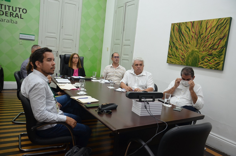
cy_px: 78
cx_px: 118
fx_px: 177
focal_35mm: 27
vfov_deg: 47.7
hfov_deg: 67.5
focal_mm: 18
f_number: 4
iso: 640
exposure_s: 1/60
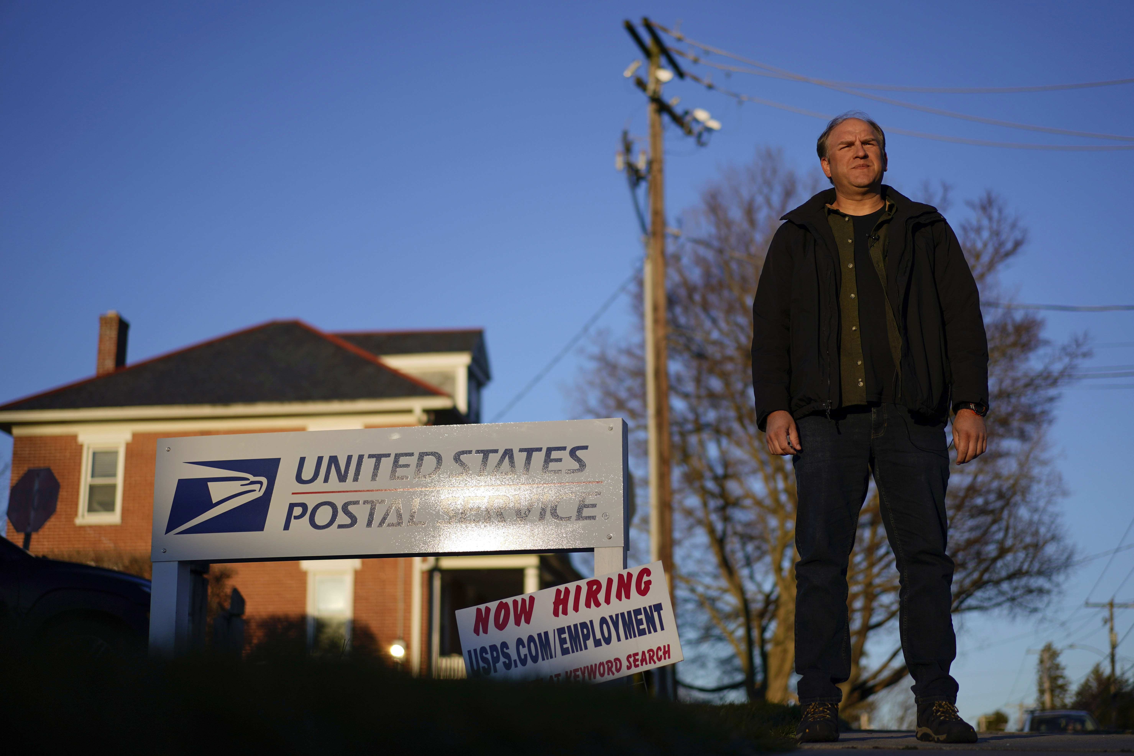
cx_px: 567
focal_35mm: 55
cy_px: 378
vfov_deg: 24.6
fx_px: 1732
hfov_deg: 36.2
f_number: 1.8
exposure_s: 1/4000
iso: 80
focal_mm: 55
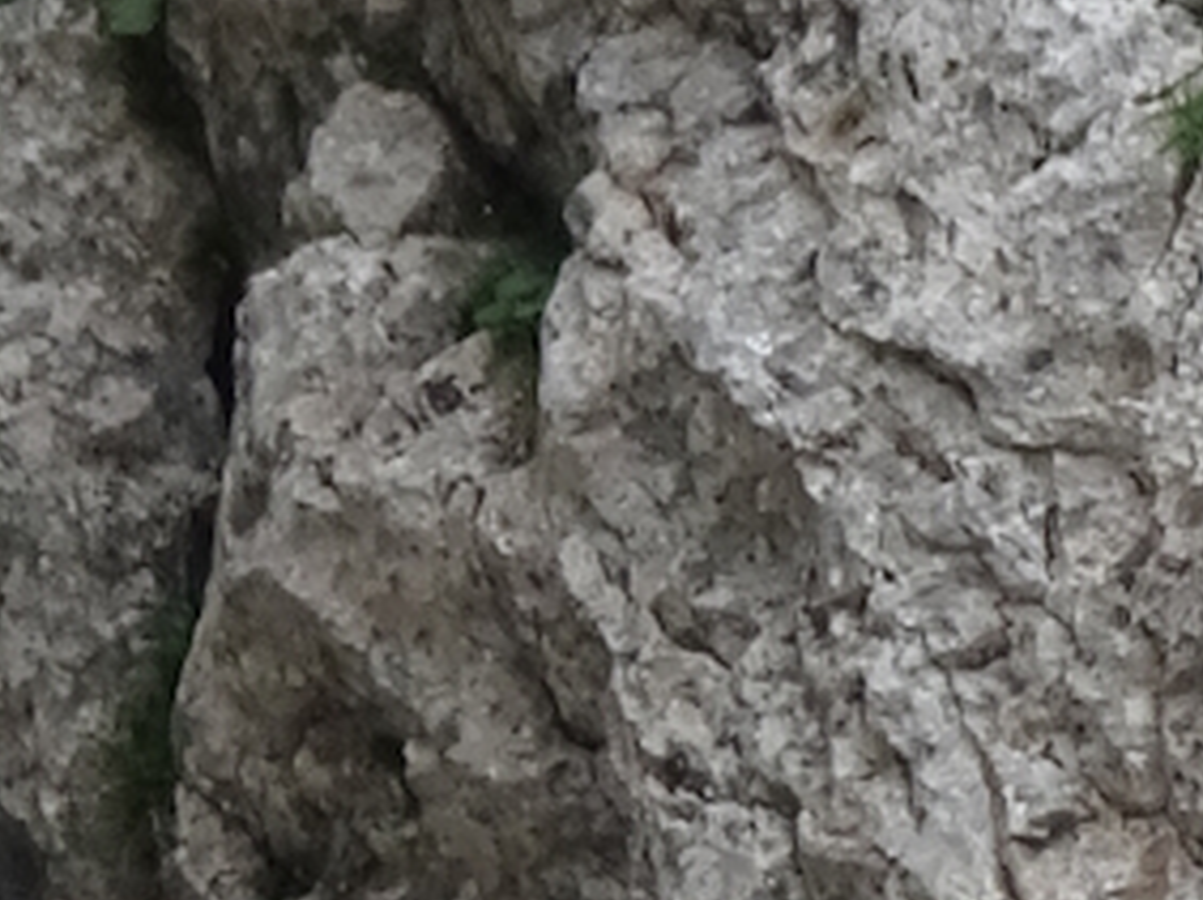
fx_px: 33855
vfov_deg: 1.5
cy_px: 2704
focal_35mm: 975
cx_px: 2338
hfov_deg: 2.0
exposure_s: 1/160
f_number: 5.6
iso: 100
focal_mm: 24.36
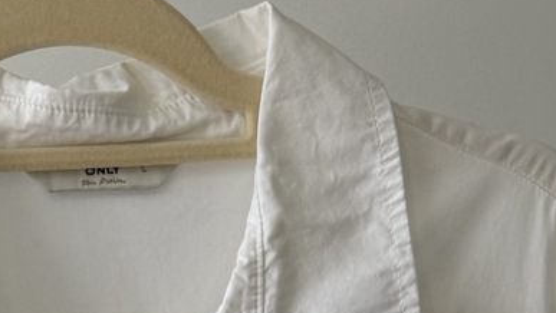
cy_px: 886
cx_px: 124
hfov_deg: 19.6
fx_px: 1593
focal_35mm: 108
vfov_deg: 9.3
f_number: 1.78
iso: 64
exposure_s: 1/204
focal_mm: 6.76
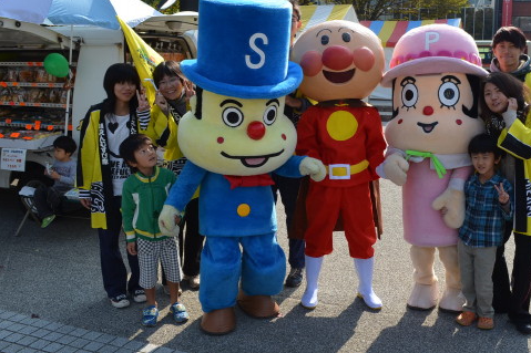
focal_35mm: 36
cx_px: 315
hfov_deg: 52.8
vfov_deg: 36.7
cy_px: 144
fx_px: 531
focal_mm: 18
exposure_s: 1/250
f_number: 8
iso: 180
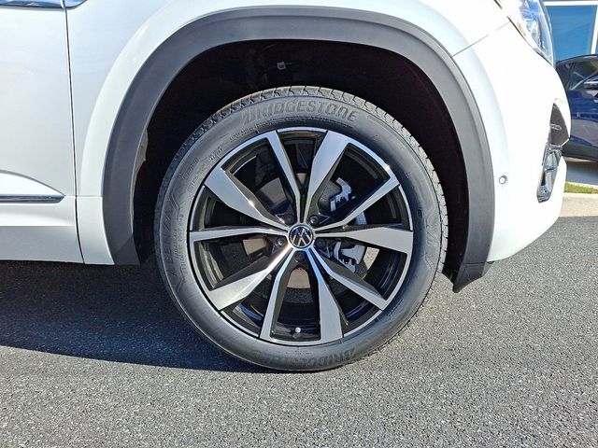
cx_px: 299
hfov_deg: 69.4
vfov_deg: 54.9
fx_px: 432
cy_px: 224
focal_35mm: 25
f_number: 1.8
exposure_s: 1/625
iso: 25
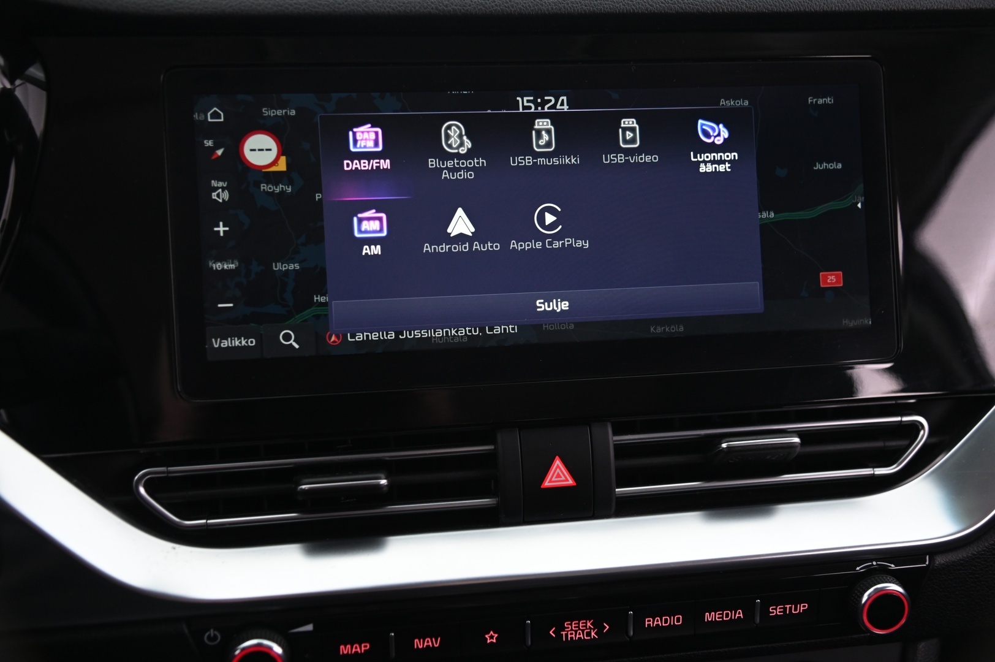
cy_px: 331
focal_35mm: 44
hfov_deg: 44.5
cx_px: 498
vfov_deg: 30.5
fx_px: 1215
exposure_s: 1/20
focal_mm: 44
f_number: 4
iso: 2000
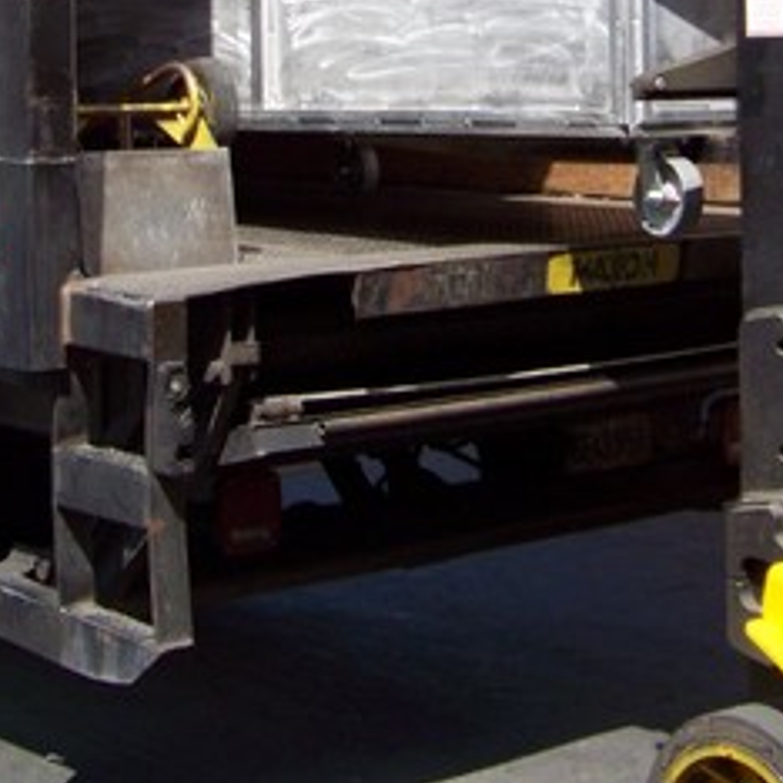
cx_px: 542
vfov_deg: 17.9
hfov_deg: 18.2
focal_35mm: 95
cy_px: 5
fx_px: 2431
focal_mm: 5.85
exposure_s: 1/800
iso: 72
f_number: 2.8
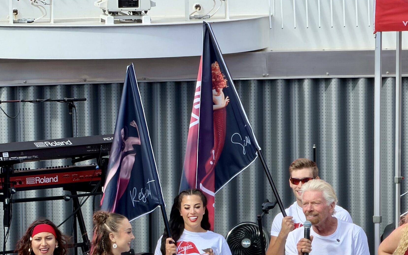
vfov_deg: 4.0
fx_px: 3647
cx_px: 307
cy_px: 218
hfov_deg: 6.4
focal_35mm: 328
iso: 50
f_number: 2.8
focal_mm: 16.89
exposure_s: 1/511
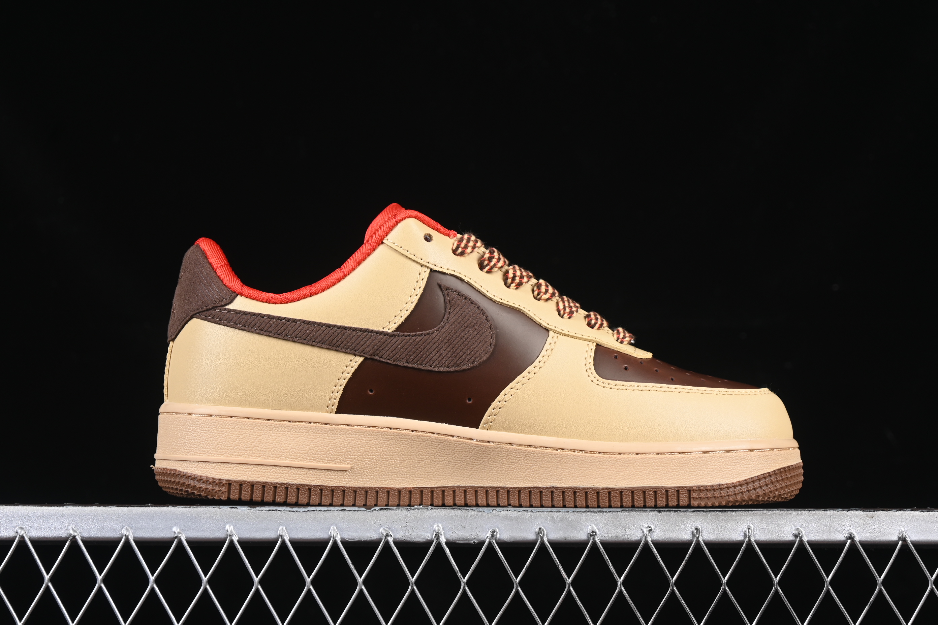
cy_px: 312
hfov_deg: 27.0
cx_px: 469
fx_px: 1954
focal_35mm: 75
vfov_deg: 18.2
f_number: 7.1
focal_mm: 50
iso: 160
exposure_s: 1/80
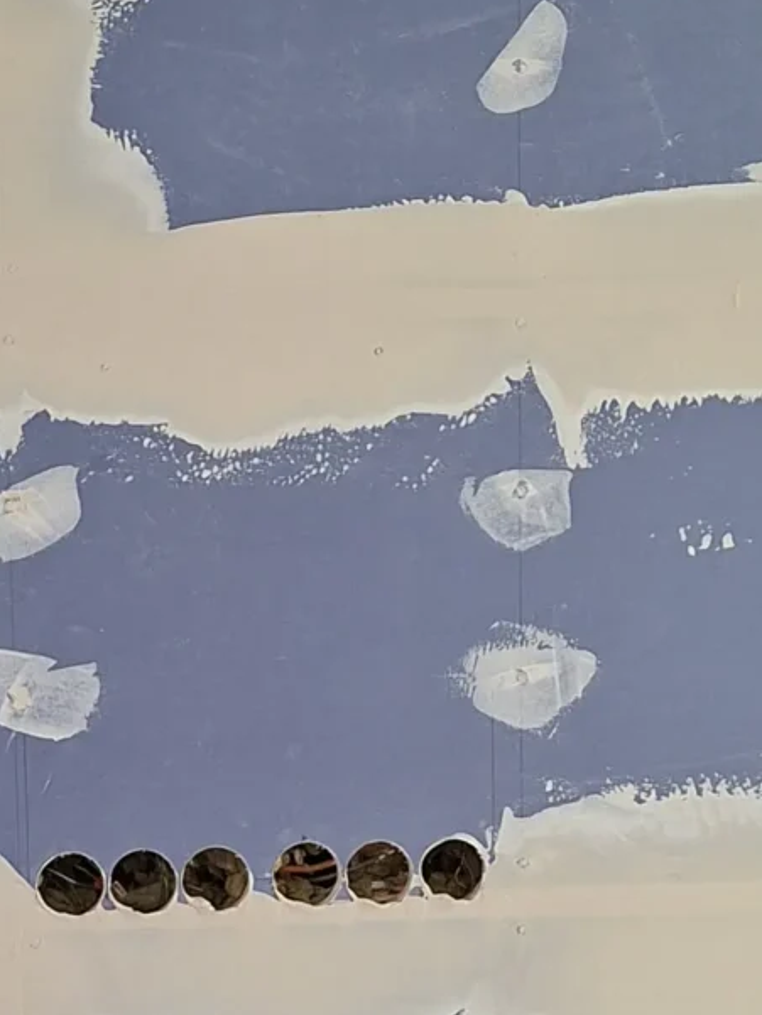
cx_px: 188
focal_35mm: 98
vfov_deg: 19.9
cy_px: 719
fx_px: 2875
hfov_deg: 15.0
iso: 320
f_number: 1.8
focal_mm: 5.54
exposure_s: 1/50
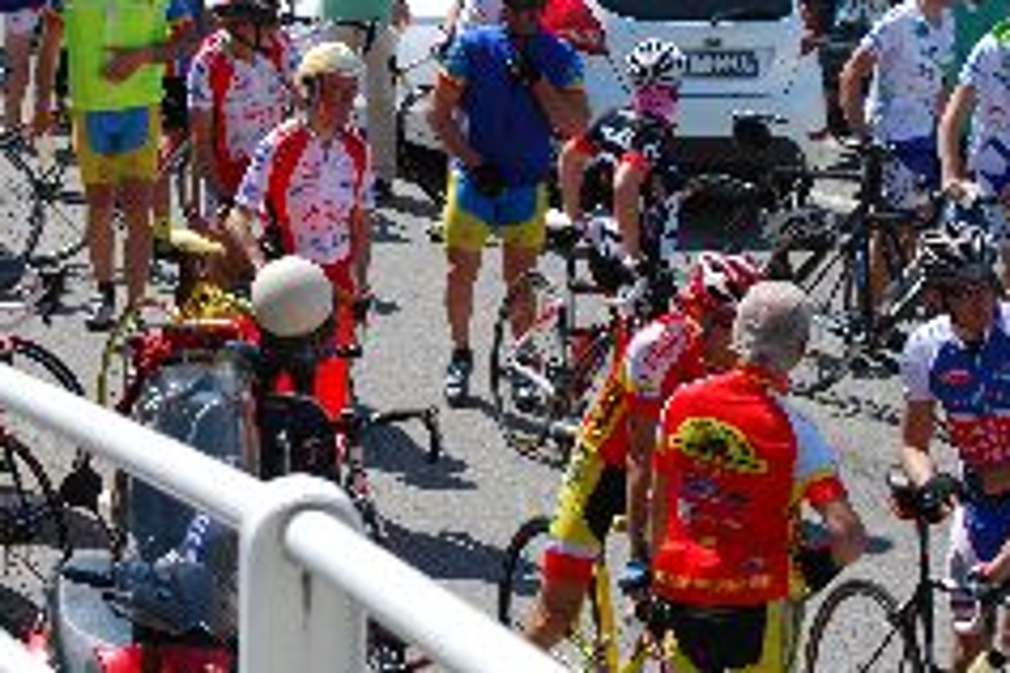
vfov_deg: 8.7
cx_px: 315
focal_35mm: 157
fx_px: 4403
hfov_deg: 13.1
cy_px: 45
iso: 100
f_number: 10
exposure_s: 1/125
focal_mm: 55
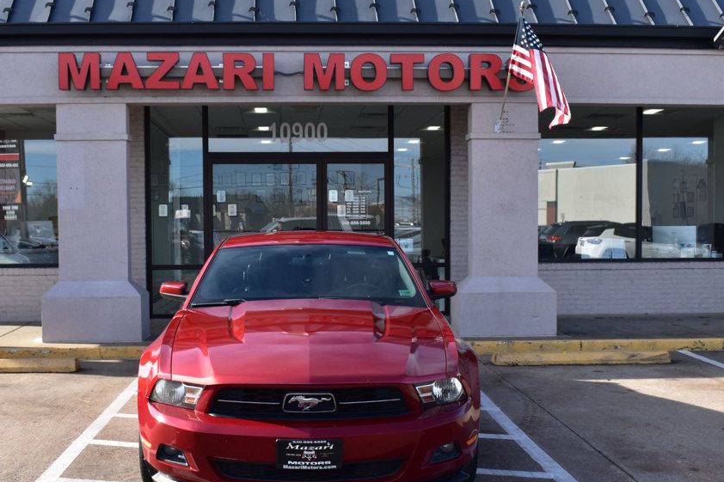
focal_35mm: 46
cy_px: 281
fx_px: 917
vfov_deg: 29.4
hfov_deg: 43.0
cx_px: 331
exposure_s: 1/320
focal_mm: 25
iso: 400
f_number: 10
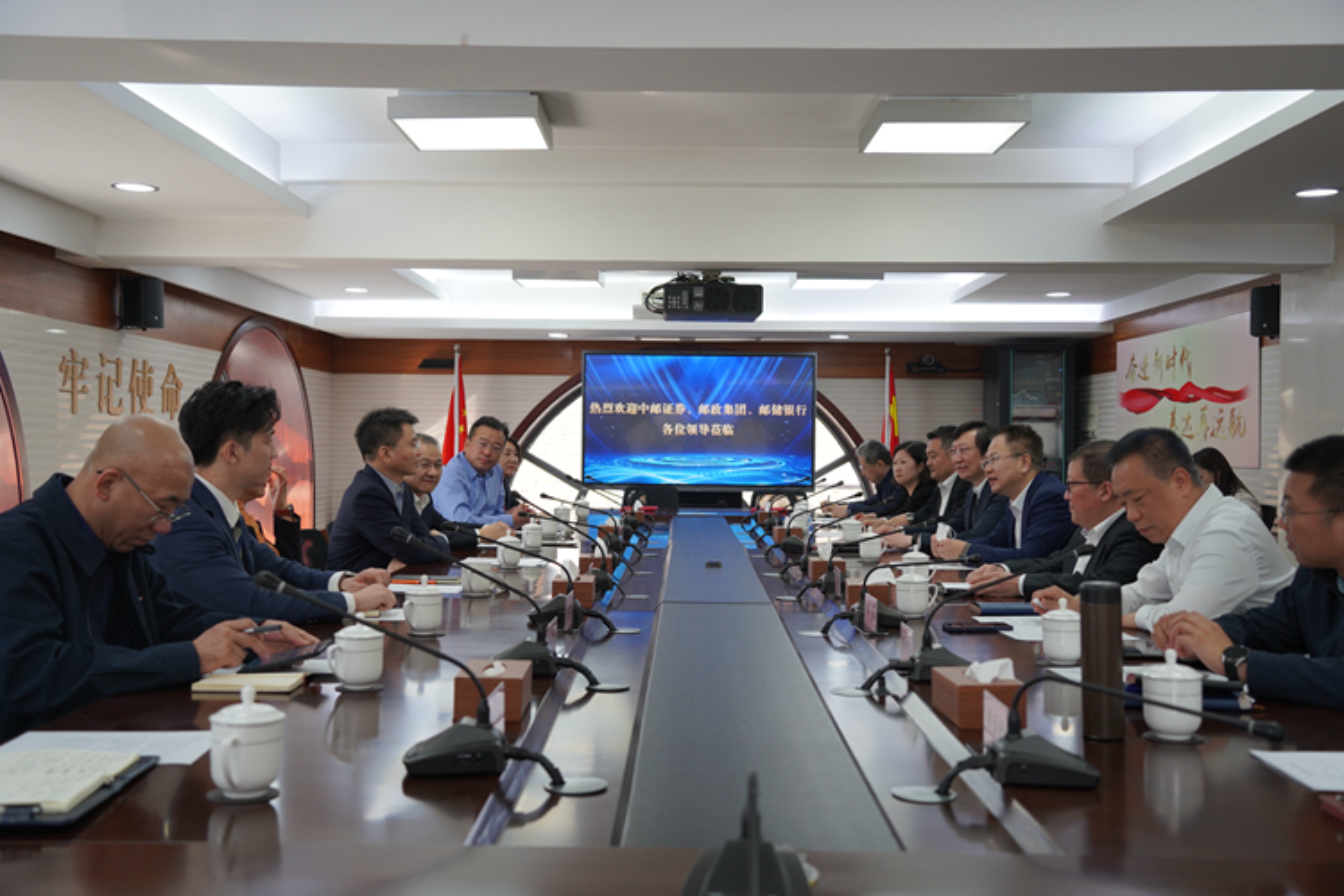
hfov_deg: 54.4
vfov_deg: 37.9
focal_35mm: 35
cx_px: 672
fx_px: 1307
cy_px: 448
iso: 640
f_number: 4
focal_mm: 35
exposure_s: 1/160
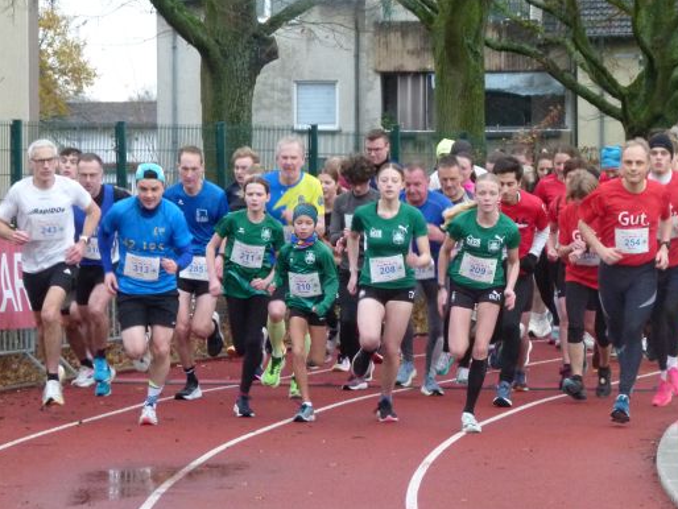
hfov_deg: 9.6
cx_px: 340
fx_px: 4037
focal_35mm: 206
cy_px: 274
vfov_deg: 7.2
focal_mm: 29.4
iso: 400
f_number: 3.7
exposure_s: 1/160
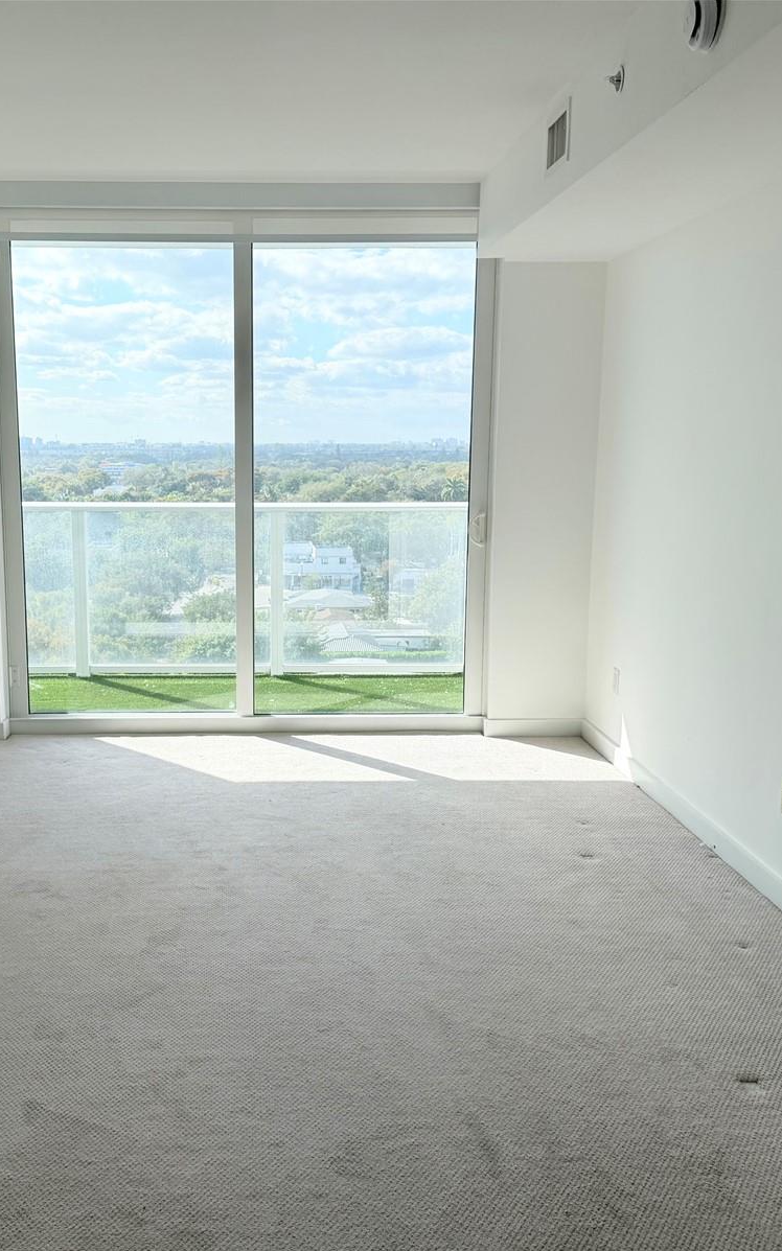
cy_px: 626
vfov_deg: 56.7
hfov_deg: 36.9
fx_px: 1160
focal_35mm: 34
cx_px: 262
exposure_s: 1/1250
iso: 80
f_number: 1.78
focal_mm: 6.76
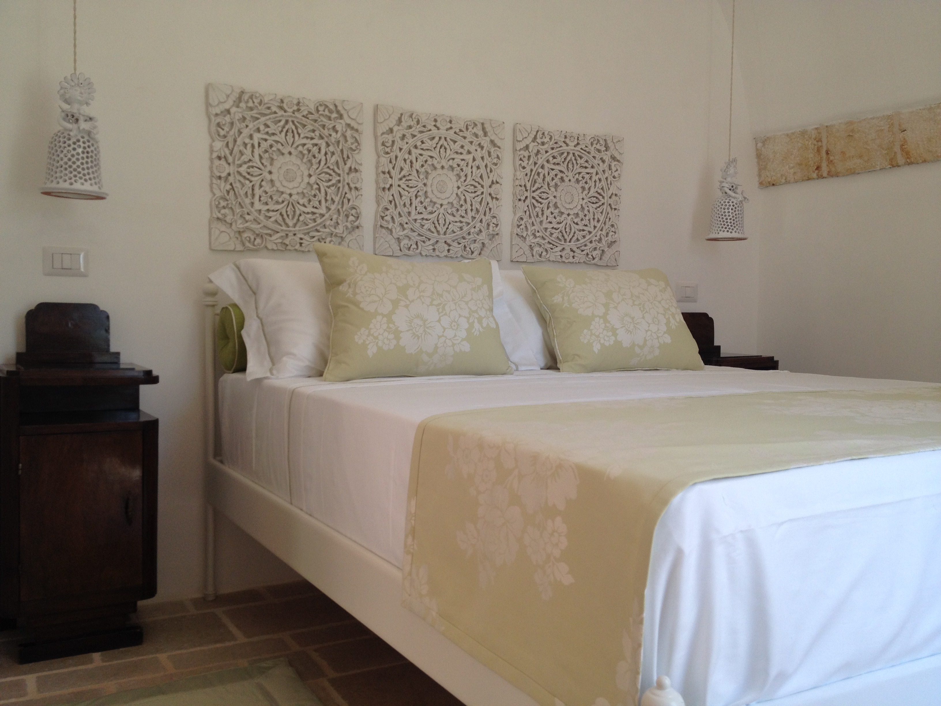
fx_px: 951
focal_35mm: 35
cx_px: 470
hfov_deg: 52.6
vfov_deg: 40.7
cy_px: 353
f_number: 2.4
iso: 50
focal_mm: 4.28
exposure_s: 1/60
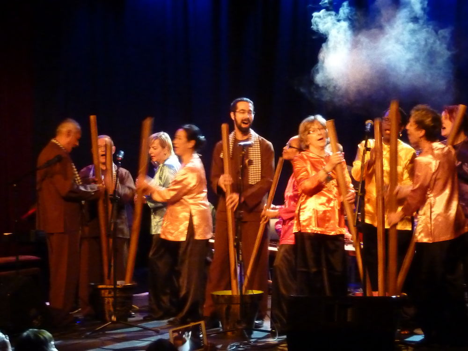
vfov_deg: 18.4
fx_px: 1082
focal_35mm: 80
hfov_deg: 24.4
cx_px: 234
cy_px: 176
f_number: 3.9
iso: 800
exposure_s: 1/20
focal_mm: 9.1
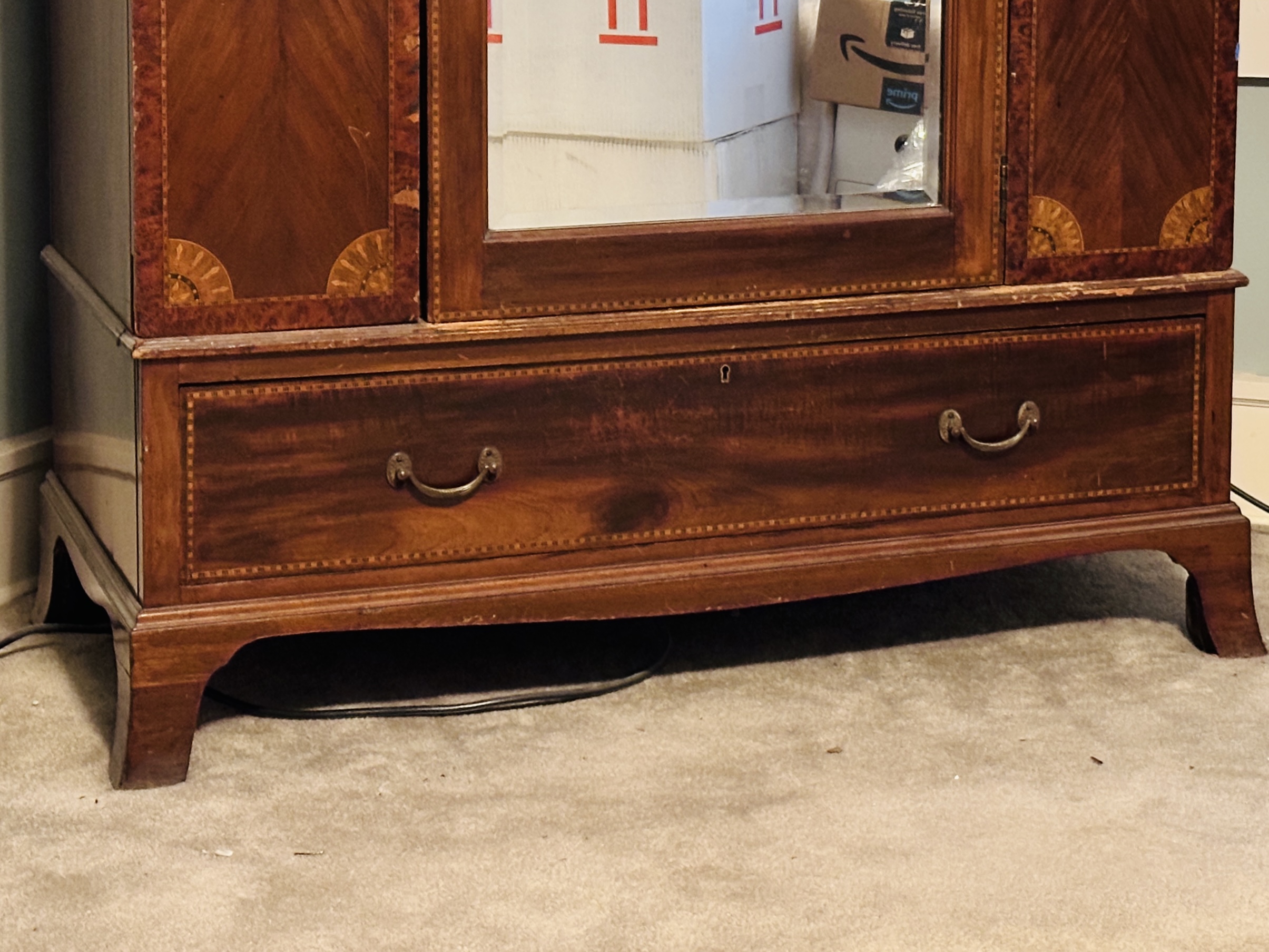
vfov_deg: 30.3
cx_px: 634
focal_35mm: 48
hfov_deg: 39.7
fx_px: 1760
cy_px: 476
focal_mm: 6.86
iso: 640
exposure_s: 1/30
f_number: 1.78
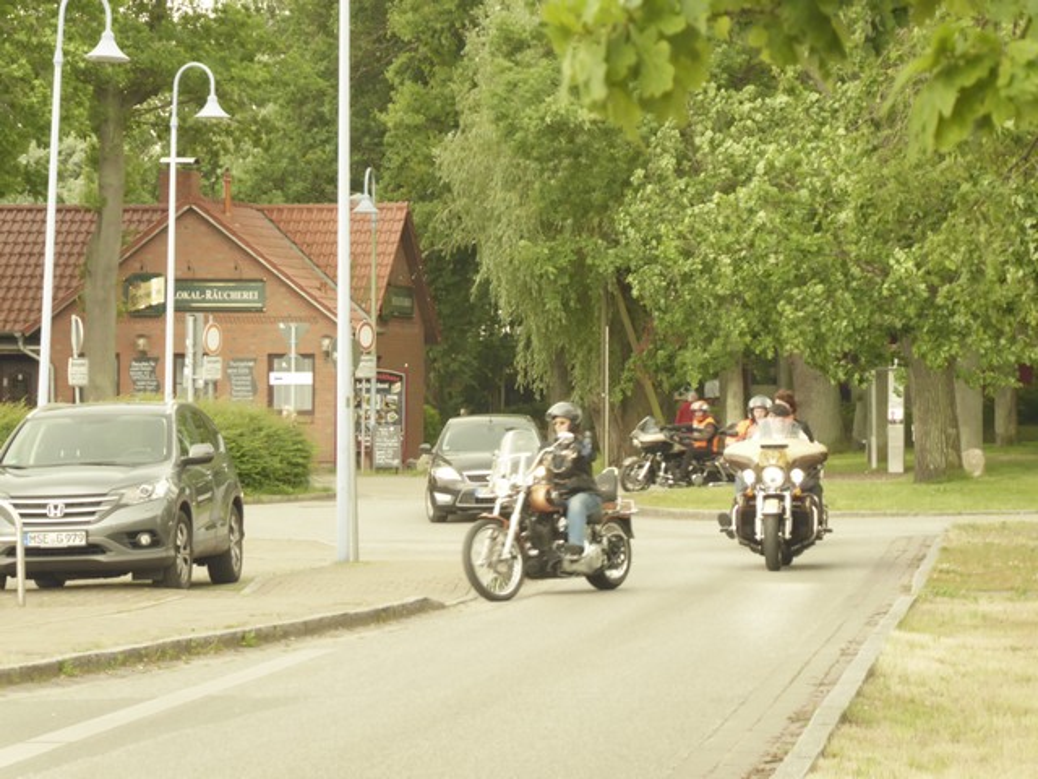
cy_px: 390
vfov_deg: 9.8
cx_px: 519
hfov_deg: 13.1
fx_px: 4528
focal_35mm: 151
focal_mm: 27.1
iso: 200
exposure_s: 1/80
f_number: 5.4
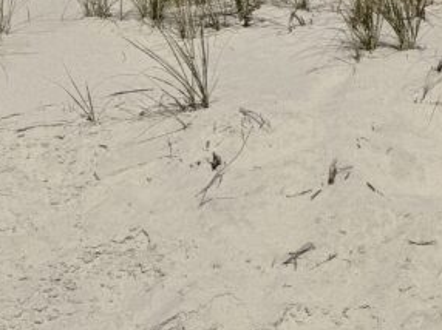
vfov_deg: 16.2
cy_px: -109
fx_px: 1097
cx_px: 632
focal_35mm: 86
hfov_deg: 20.1
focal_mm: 6.76
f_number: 1.78
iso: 80
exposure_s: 1/14286
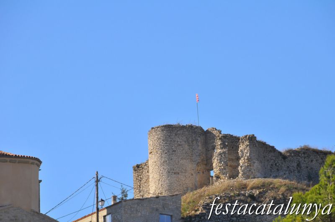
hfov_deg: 6.9
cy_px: 111
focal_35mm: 300
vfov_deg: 4.6
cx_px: 168
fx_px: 2788
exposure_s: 1/320
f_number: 9
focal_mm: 200
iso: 250
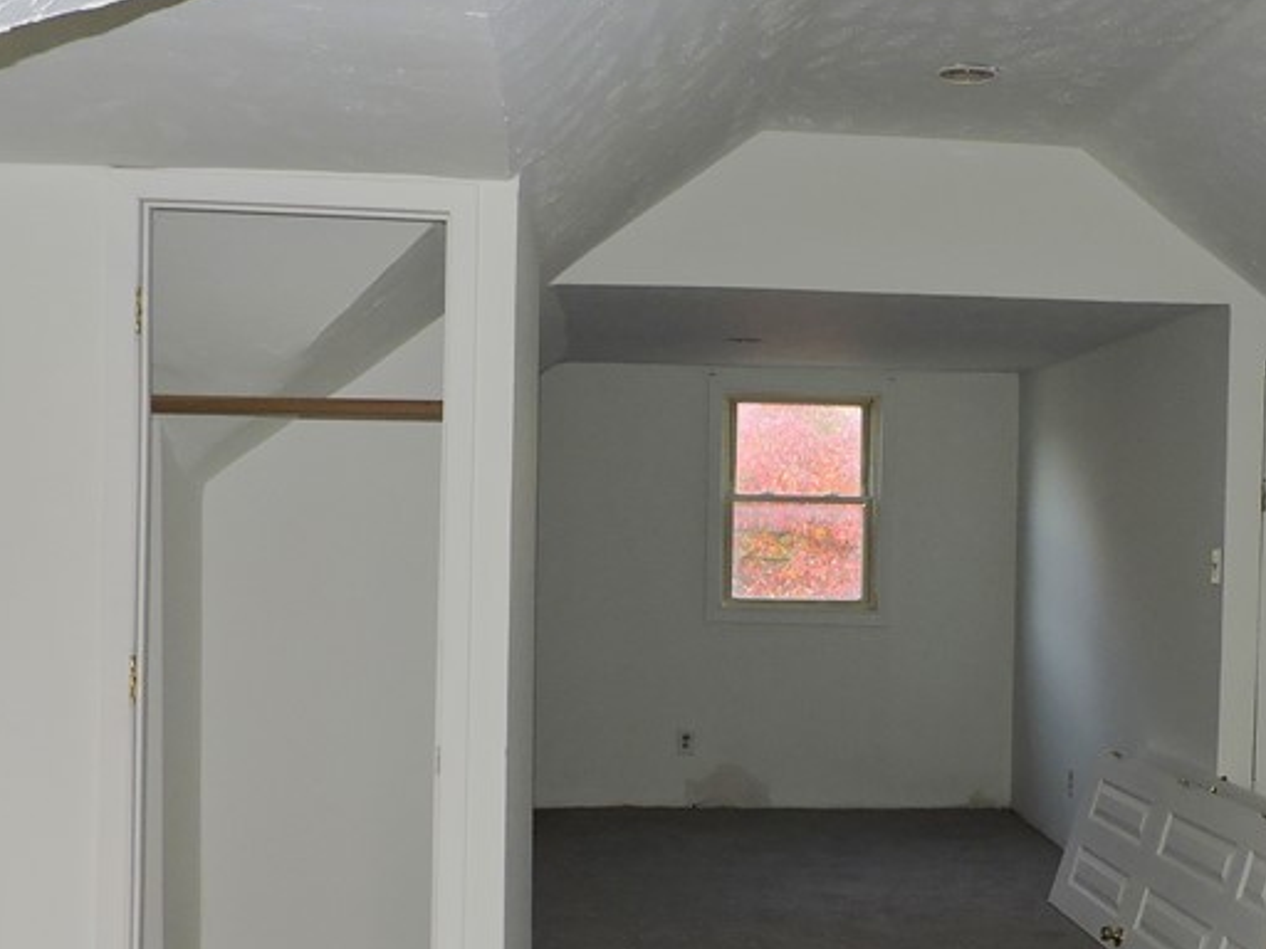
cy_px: 601
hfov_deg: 39.4
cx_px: 801
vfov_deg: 30.1
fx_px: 1755
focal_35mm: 48
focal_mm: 4.3
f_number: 3
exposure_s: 1/30
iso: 200
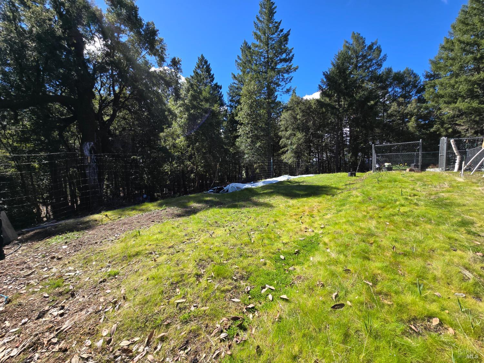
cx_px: 242
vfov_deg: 89.9
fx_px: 182
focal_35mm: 13
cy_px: 182
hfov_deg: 106.2
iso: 50
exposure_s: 1/1336
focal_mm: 2.2
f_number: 2.2
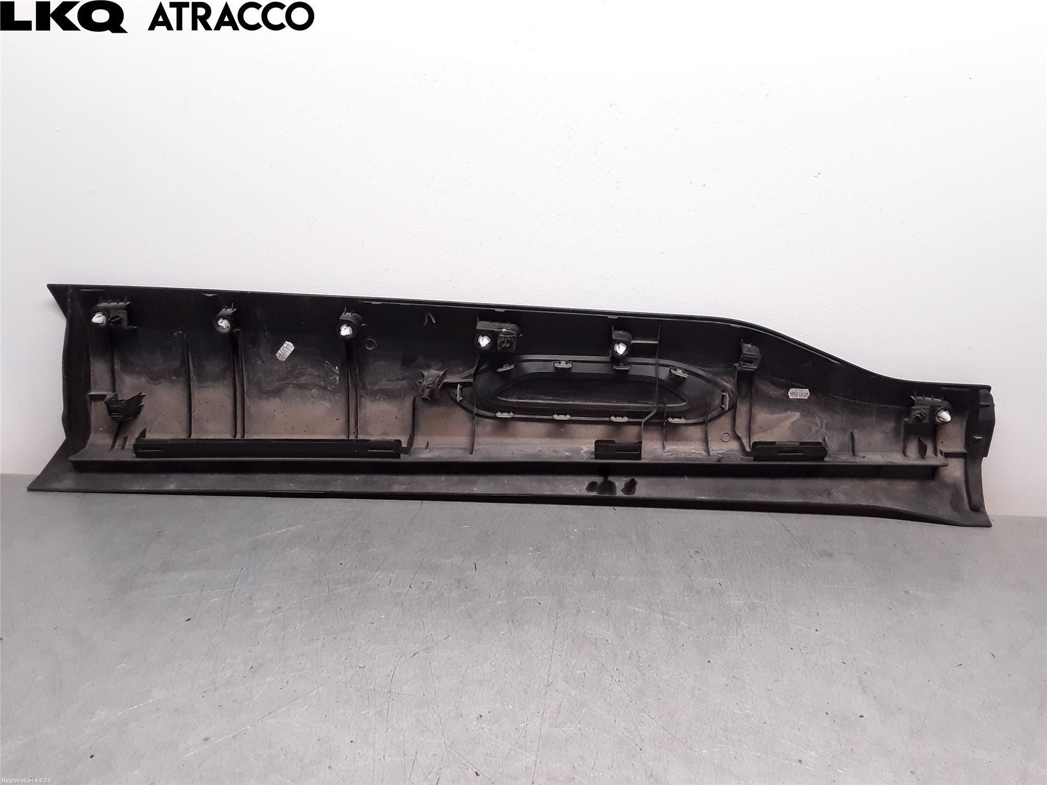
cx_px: 524
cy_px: 392
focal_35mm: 28
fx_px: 847
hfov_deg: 63.4
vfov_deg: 49.7
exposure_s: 1/109
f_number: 1.9
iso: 100
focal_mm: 2.91
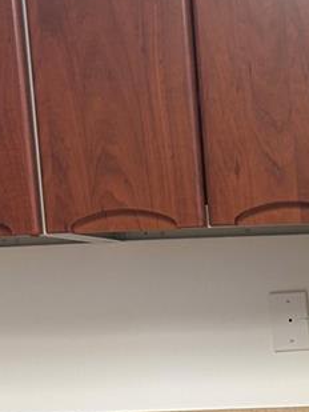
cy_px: 441
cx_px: 514
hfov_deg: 13.5
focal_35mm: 101
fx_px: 1201
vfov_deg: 18.8
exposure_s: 1/120
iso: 50
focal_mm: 5.7
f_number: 1.5
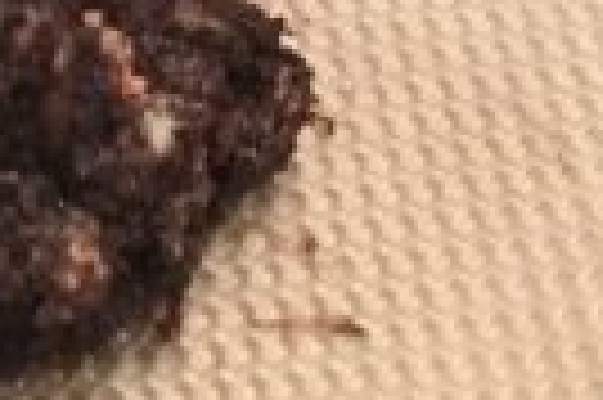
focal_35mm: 144
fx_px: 2409
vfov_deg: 8.8
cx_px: -122
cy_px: -476
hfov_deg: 13.9
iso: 64
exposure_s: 1/15
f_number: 2.2
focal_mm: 4.15
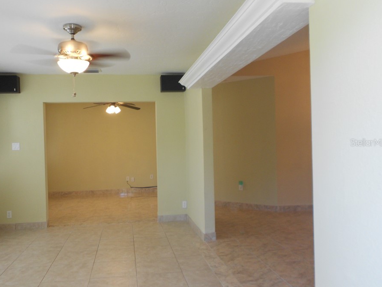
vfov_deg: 46.8
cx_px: 171
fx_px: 331
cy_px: 142
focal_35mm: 30
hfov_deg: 59.8
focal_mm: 4.6
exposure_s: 1/30
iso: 100
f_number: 3.2
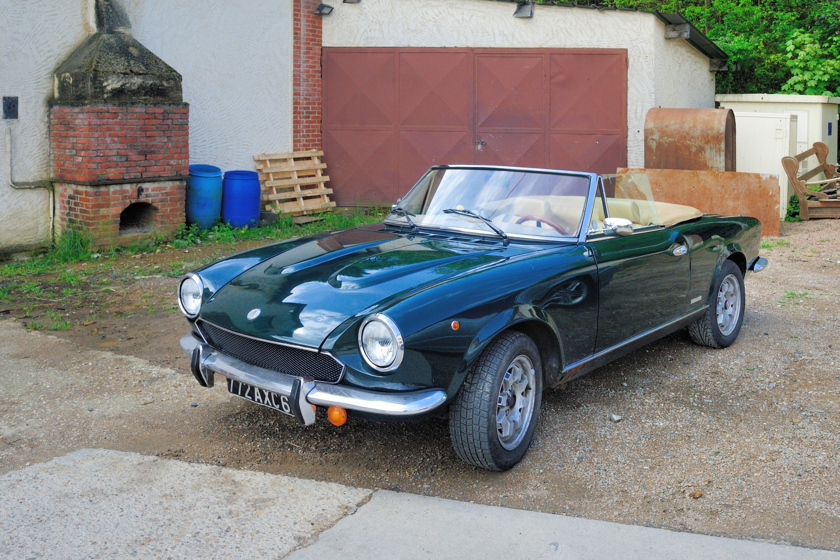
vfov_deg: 40.0
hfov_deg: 57.2
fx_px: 770
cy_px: 280
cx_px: 420
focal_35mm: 33
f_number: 8
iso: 400
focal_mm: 22
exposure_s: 1/250
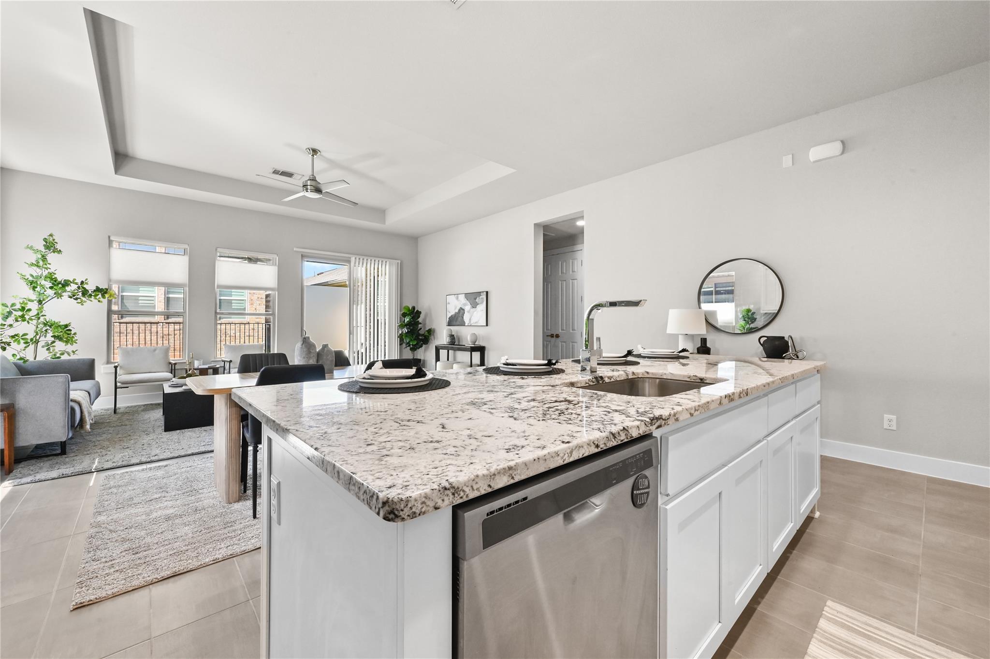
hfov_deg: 104.3
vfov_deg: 81.1
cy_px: 330
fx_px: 385
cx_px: 495
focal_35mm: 14
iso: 400
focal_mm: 14
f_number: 16
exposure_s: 1/3
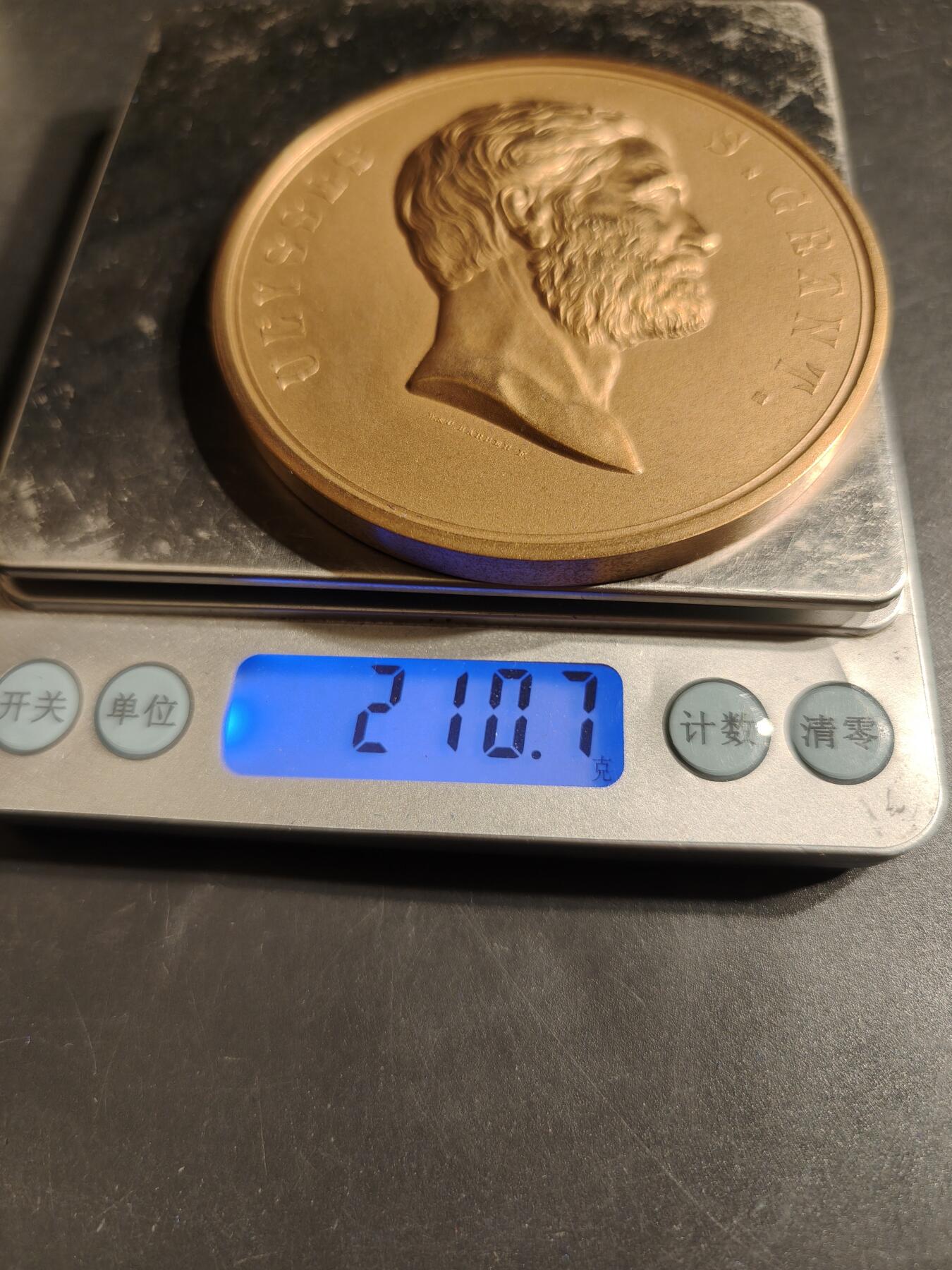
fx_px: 843
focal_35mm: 23
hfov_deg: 58.9
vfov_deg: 73.9
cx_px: 476
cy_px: 635
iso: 250
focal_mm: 6.06
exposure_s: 1/200
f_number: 1.6
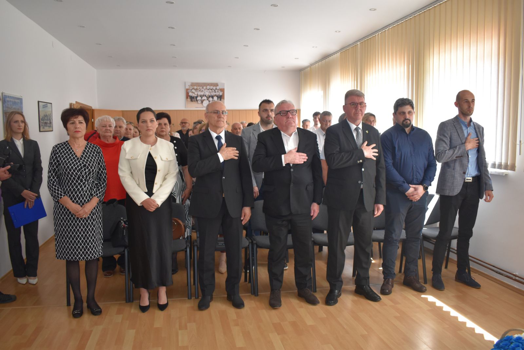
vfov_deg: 43.6
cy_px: 175
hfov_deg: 61.9
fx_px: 437
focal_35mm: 30
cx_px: 262
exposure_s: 1/200
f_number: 3.8
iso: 800
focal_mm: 20
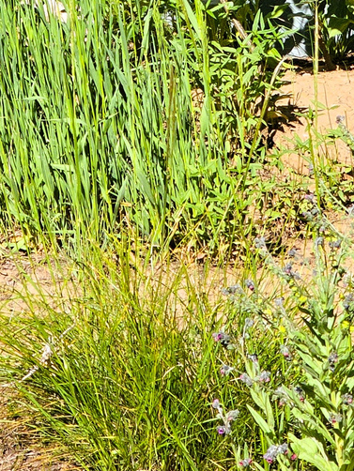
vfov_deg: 9.2
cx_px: 153
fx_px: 2875
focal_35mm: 211
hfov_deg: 7.0
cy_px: -211
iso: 50
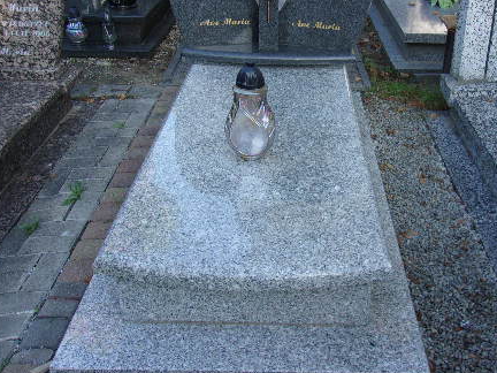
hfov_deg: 46.5
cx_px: 297
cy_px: 119
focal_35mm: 40
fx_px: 574
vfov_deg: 35.5
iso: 80
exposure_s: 1/140
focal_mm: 4.9
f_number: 3
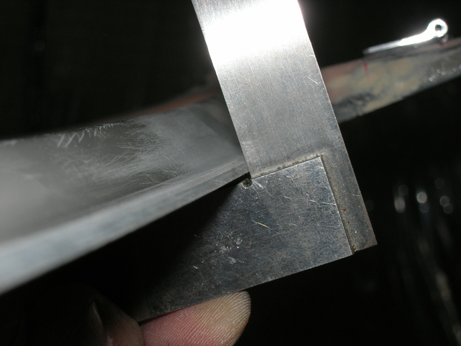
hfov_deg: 21.3
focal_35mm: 92
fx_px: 1225
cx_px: 230
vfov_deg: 16.1
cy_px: 173
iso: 64
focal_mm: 19.1
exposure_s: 1/60.1
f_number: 7.3
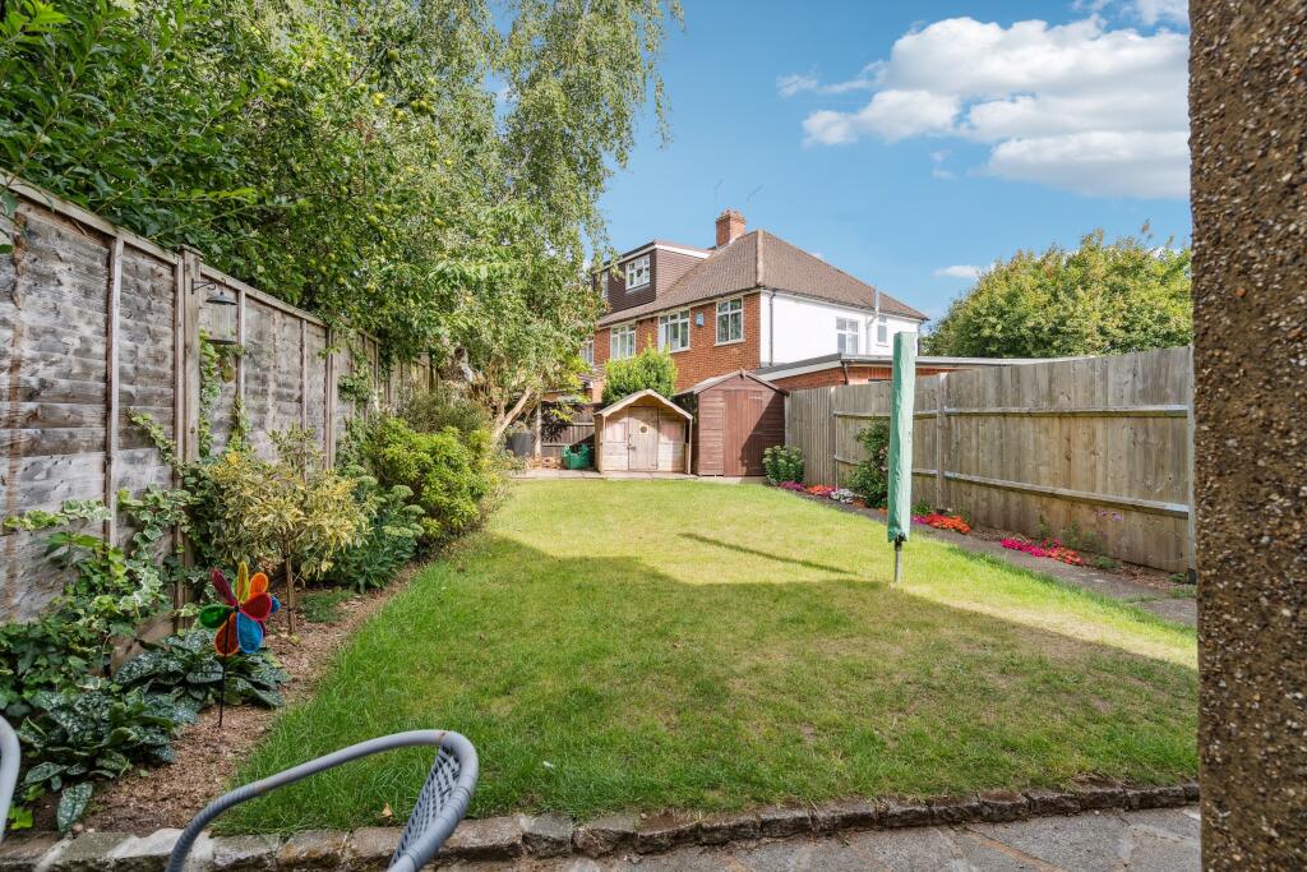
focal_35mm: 16
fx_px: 581
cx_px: 654
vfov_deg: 73.8
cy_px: 436
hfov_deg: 96.7
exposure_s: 1/800
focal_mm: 16
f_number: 5.6
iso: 640
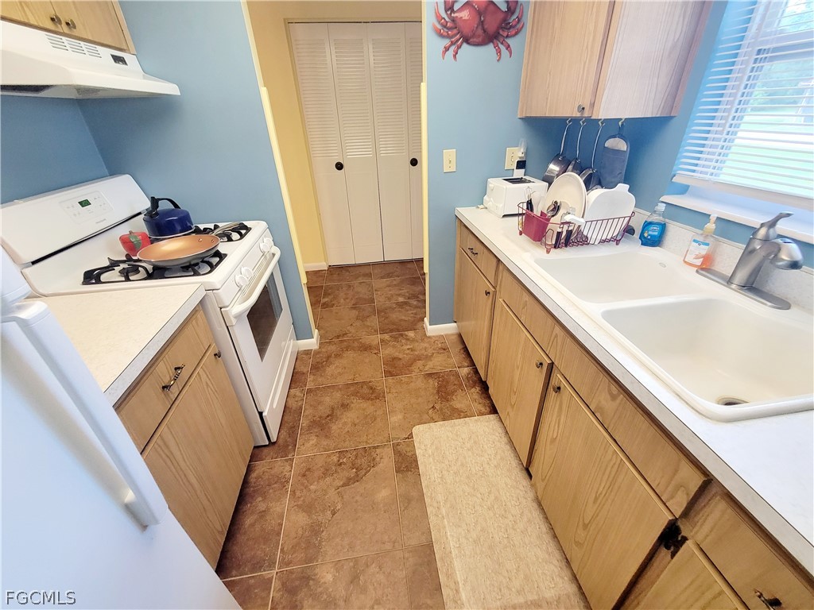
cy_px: 305
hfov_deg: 106.2
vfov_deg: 89.9
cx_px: 407
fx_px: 306
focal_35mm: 13
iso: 250
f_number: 2.2
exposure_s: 1/60.2
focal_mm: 2.2
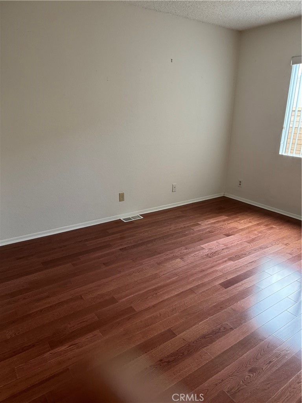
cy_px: 202
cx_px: 151
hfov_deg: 56.8
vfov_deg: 71.6
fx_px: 279
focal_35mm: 24
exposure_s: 1/60
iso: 320
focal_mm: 6.86
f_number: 1.78
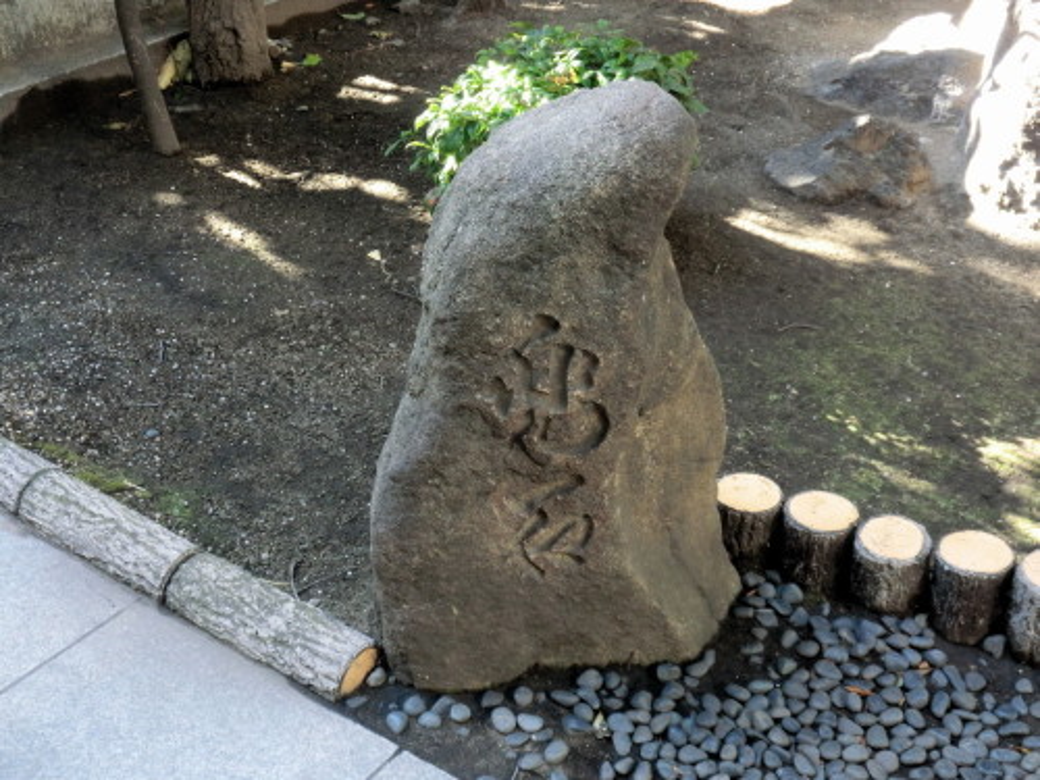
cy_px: 390
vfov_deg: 32.9
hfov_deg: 42.9
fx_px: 1322
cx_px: 520
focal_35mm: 44
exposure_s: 1/60
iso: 400
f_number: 3.4
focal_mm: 7.9
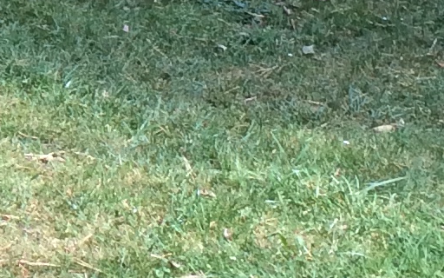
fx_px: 2372
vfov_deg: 6.6
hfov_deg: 10.2
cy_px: -186
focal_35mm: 196
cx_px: -330
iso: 32
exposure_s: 1/173
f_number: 2.2
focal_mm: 4.15
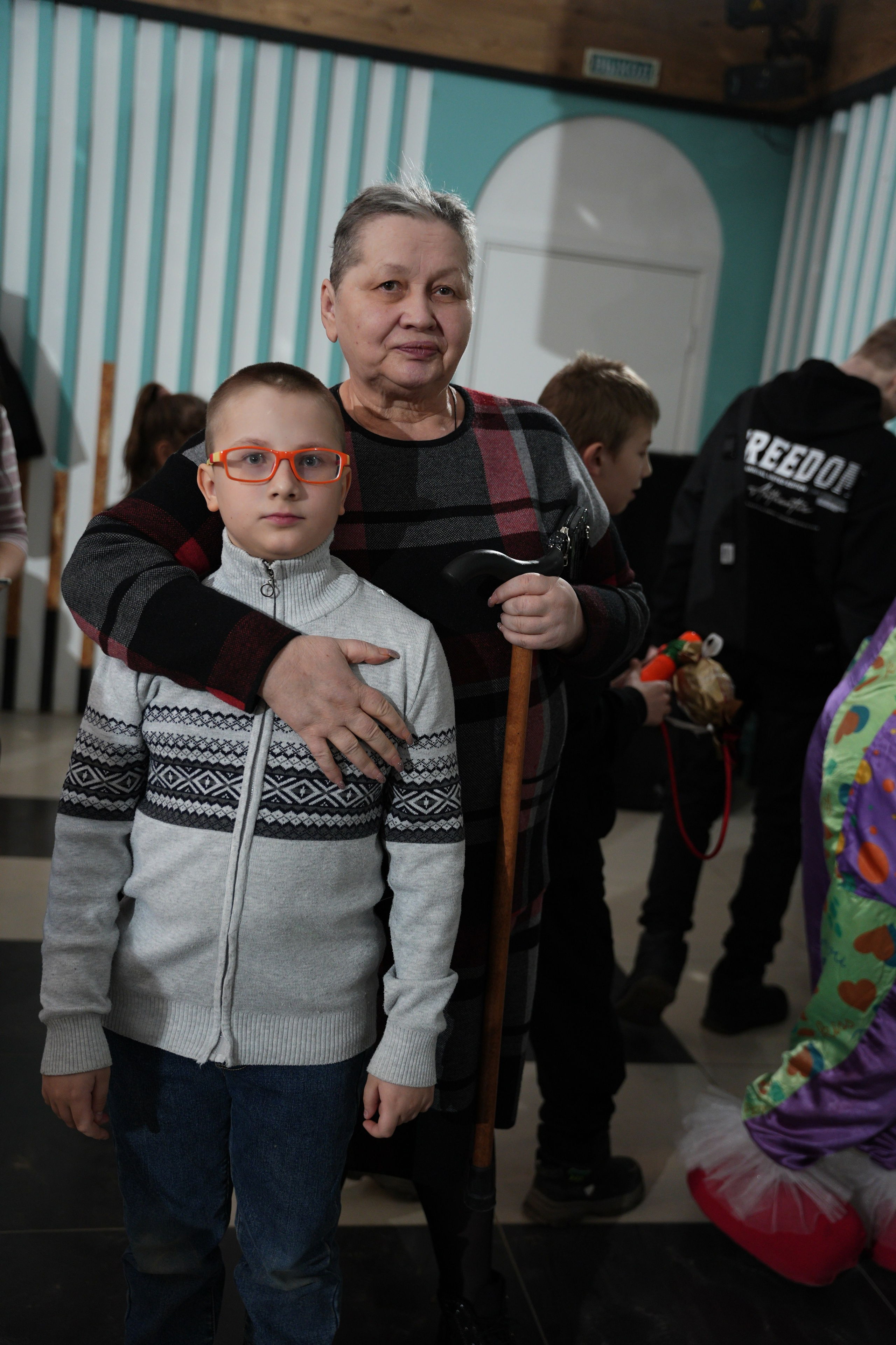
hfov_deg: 35.1
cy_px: 672
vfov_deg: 50.7
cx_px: 448
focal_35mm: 38
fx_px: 1419
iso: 1250
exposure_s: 1/160
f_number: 2.8
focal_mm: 38
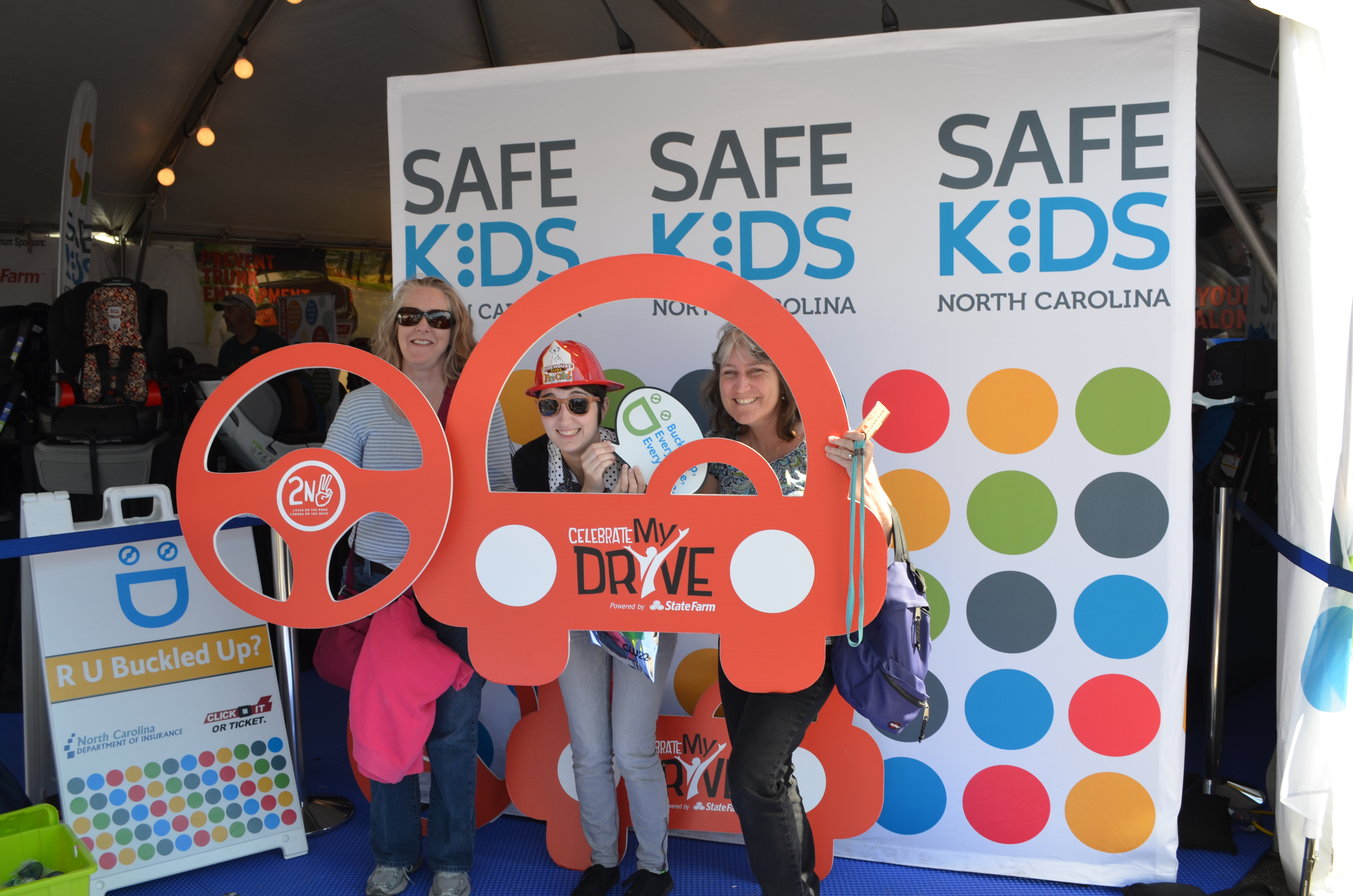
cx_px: 676
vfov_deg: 43.4
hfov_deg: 62.0
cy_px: 448
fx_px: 1125
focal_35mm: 30
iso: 200
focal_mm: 20
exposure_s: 1/200
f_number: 7.1
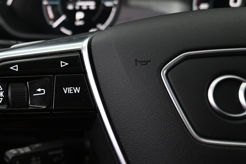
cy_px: 101
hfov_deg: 41.8
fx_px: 301
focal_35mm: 44
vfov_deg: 30.4
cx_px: 36
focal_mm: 16
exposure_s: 1/25
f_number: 3.5
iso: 1400
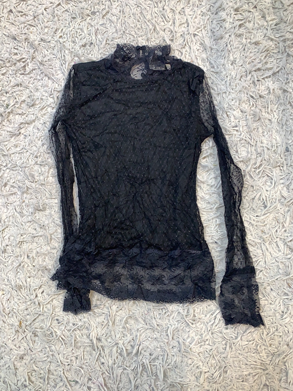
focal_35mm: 26
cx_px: 146
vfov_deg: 67.3
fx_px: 293
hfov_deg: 53.1
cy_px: 196
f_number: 1.8
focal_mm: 4.25
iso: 80
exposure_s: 1/100
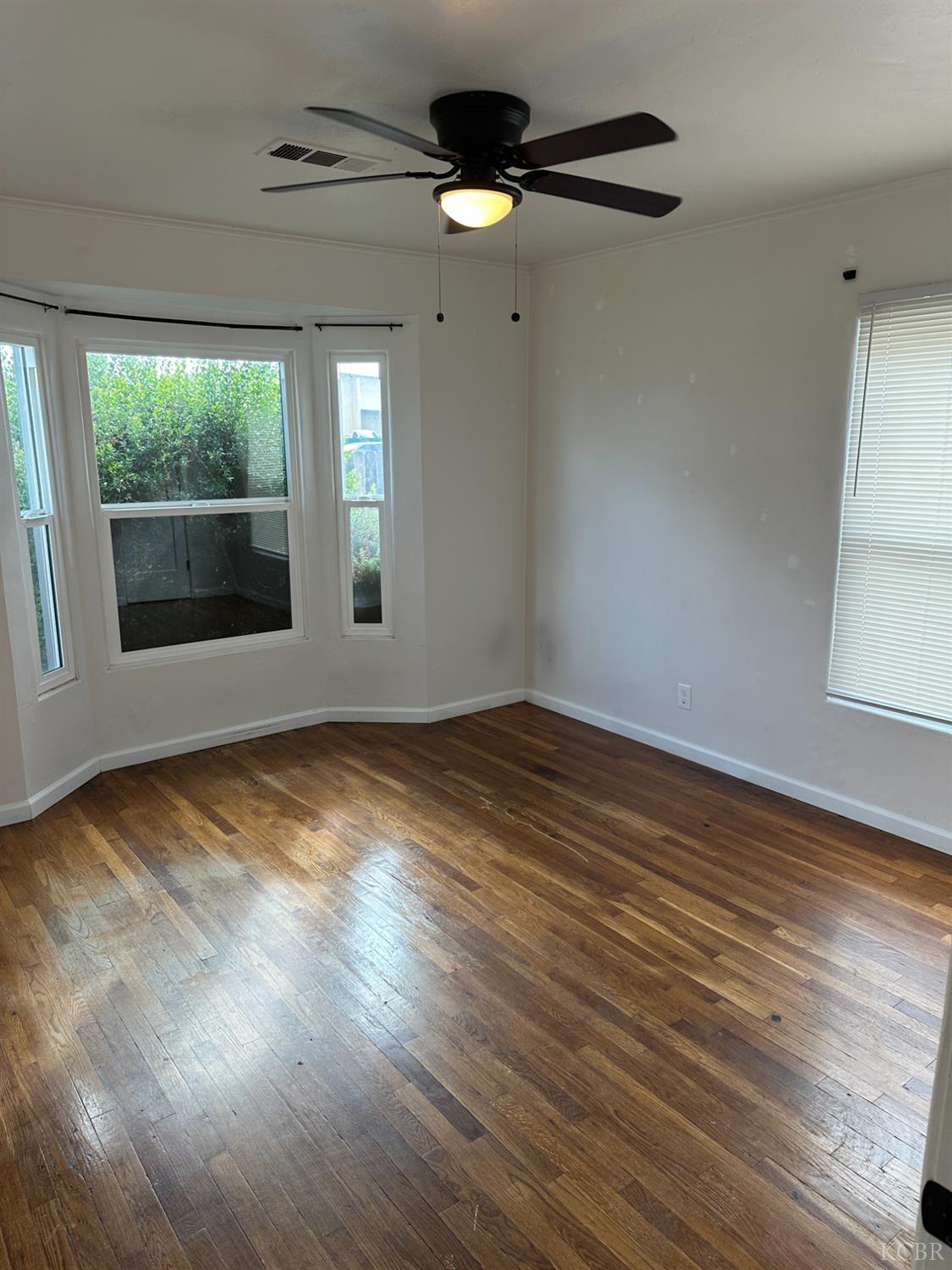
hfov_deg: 56.8
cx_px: 476
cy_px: 635
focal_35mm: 24
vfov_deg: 71.6
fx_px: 880
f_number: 1.78
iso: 80
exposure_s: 1/120
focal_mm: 6.86
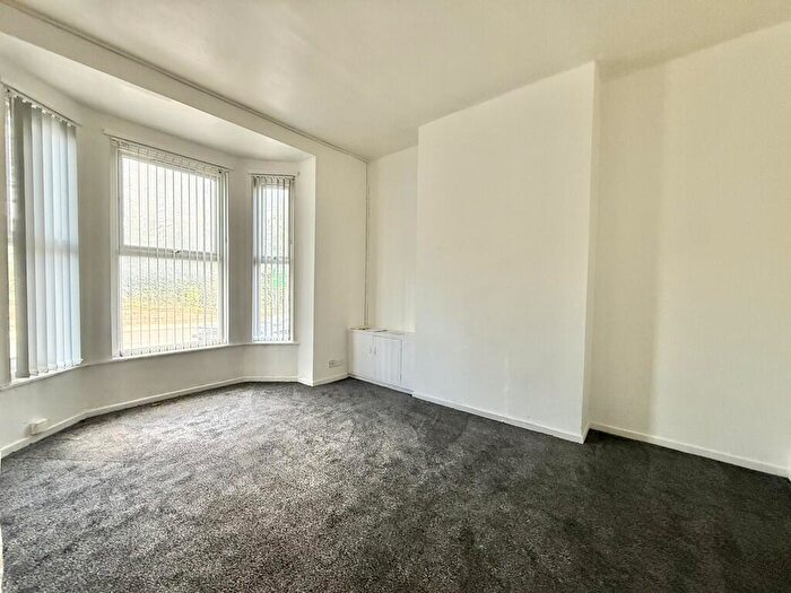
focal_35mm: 14
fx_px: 320
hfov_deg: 102.1
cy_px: 296
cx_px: 396
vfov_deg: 85.7
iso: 320
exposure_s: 1/75
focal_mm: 2.22
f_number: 2.2
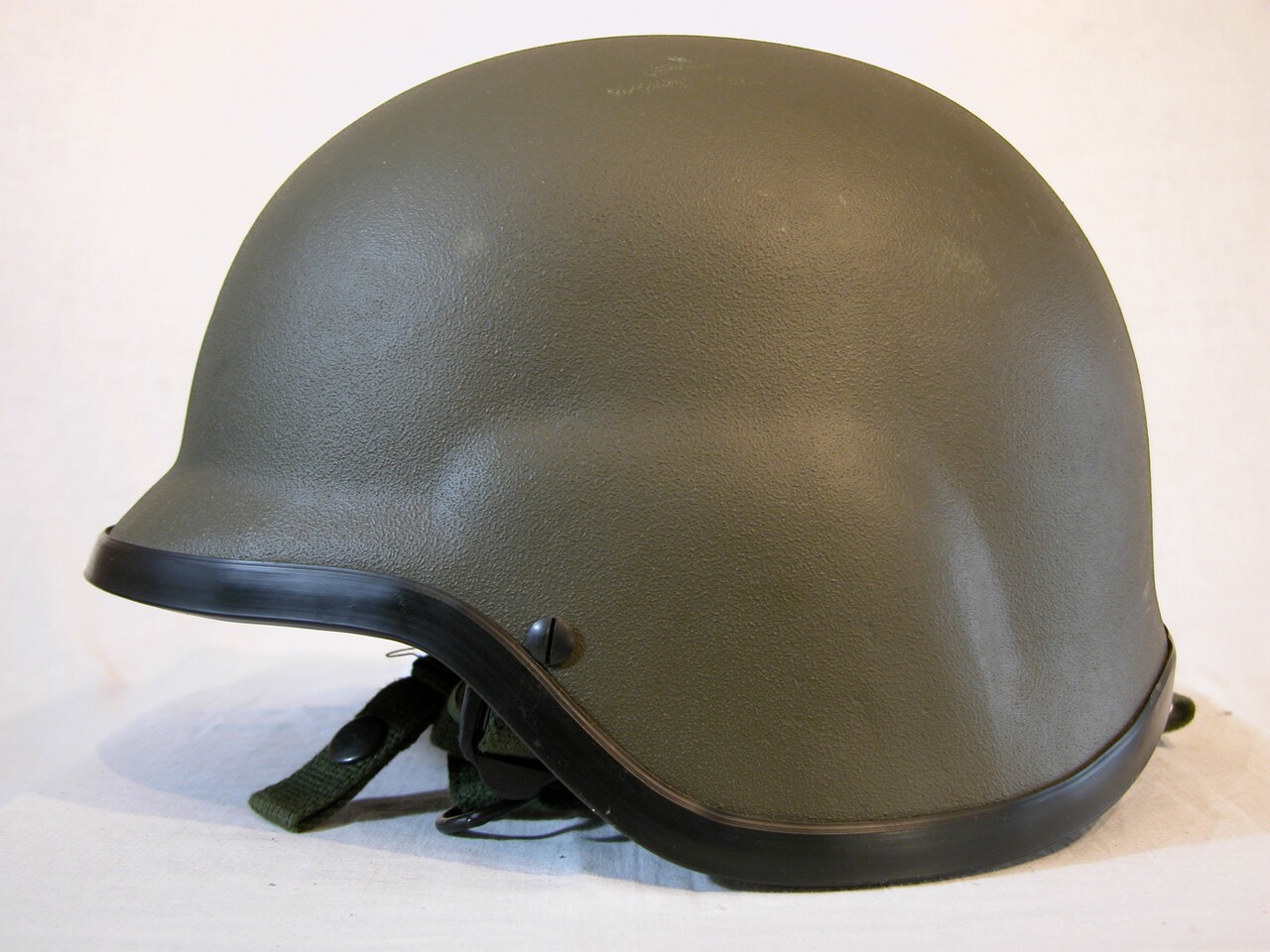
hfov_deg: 41.2
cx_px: 635
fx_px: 1688
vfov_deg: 31.5
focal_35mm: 46
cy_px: 476
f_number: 3
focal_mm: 11.6
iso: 100
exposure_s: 1/5.4
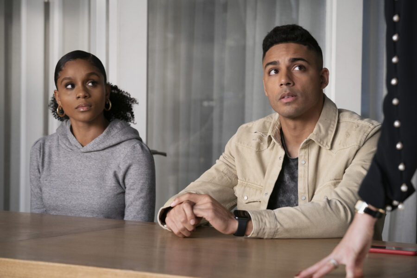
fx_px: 1413
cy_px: 139
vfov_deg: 11.2
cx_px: 208
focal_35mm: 122
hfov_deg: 16.8
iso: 1600
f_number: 5.6
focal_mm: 122
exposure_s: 1/200
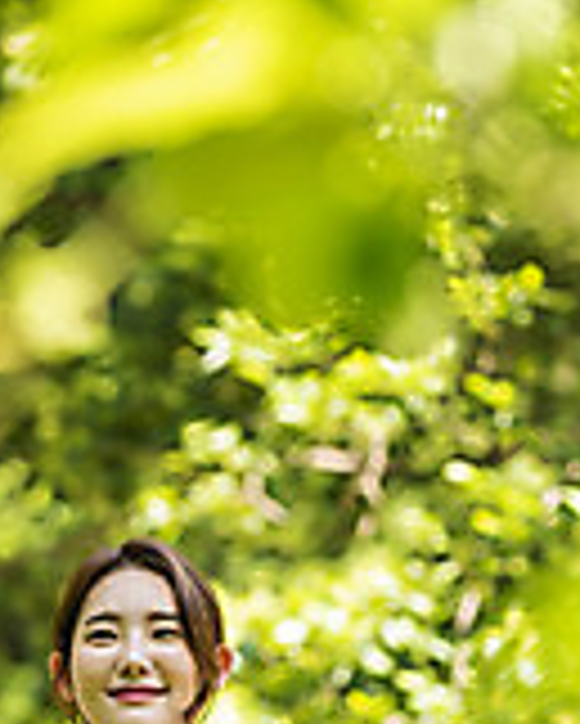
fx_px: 4245
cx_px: 34
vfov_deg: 9.7
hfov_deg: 7.8
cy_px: 535
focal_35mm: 198
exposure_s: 1/400
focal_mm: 85
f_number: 2.2
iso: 100
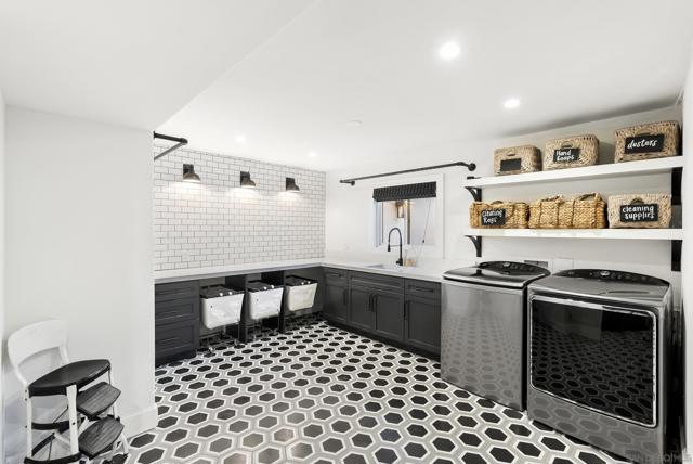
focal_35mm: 16
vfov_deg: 73.9
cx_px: 346
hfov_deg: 96.7
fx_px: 308
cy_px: 232
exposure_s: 1/2
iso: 500
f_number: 8
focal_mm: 16
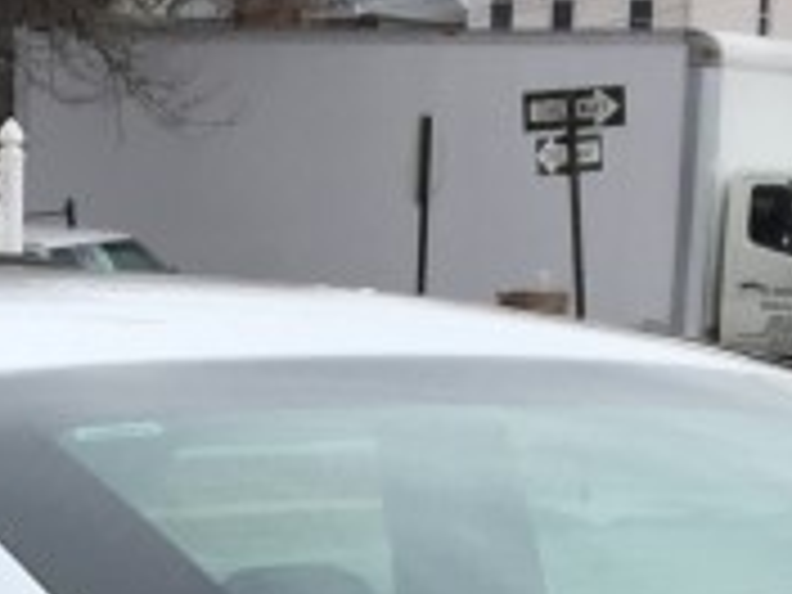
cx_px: 310
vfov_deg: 8.0
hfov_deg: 11.7
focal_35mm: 169
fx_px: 3867
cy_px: 1485
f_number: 2.2
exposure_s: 1/989
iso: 32
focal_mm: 4.15
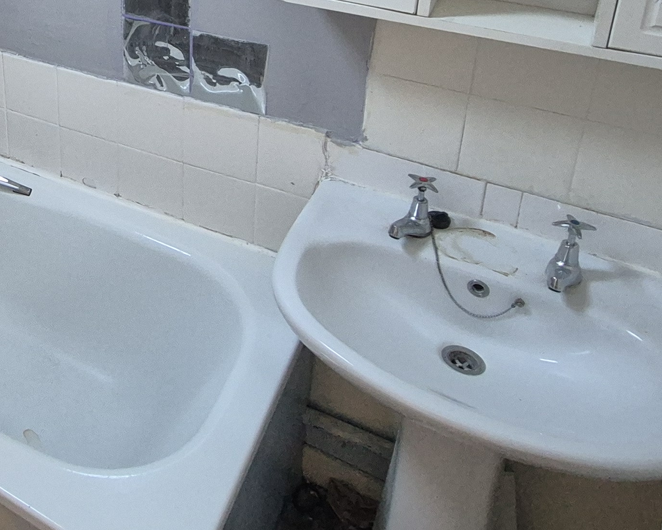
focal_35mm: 37
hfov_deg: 41.5
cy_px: -41
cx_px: -24
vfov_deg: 35.0
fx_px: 725
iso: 1000
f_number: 2.2
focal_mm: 2.2
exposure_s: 1/50
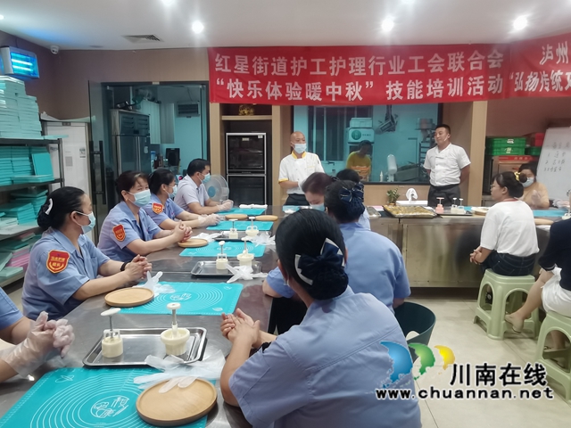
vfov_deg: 53.1
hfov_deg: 67.3
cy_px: 214
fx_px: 429
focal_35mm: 26
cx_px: 286
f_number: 2.2
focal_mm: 2.26
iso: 400
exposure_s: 1/33.3
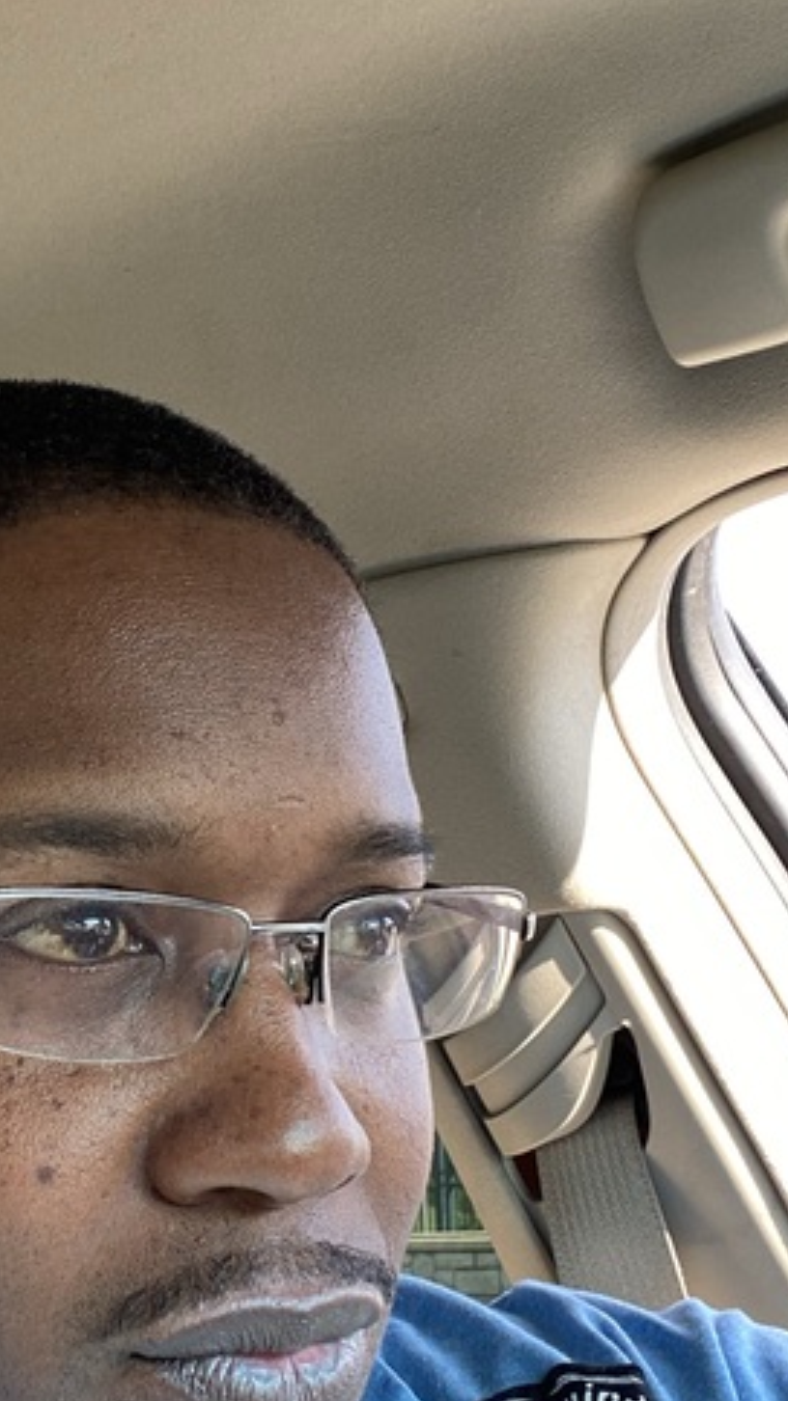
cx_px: 191
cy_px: 784
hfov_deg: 22.0
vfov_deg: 38.5
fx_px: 2007
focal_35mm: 54
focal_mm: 2.71
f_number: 2.2
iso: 80
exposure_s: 1/122
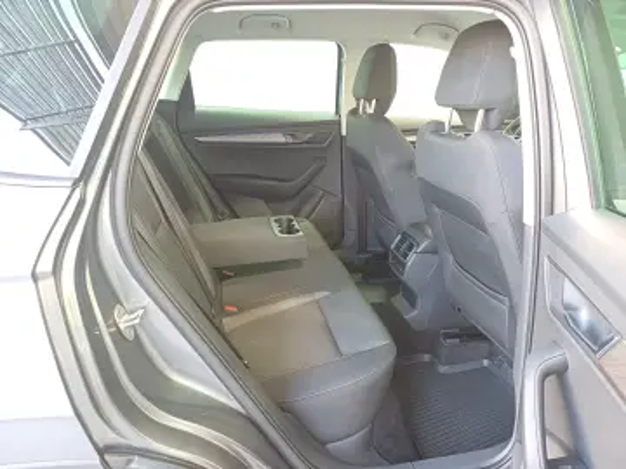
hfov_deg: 69.4
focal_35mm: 25
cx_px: 313
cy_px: 234
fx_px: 452
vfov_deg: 54.9
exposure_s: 1/33.3
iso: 400
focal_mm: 4.65
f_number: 1.8
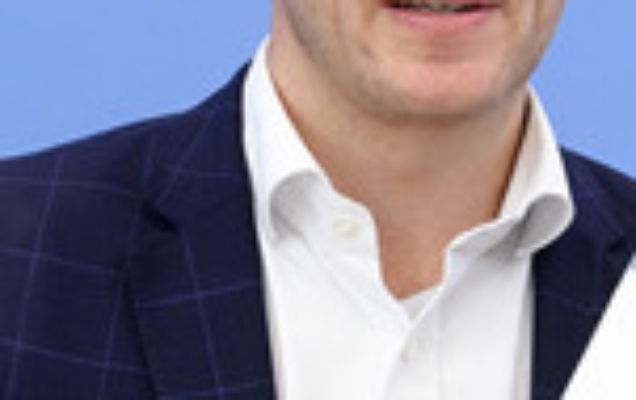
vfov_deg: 3.9
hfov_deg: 6.3
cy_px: 88
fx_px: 5800
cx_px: 406
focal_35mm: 334
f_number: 5.6
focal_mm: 110
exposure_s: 1/640
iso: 3200
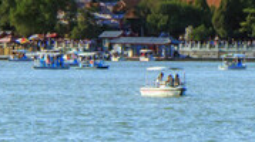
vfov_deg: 2.0
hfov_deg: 3.5
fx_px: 4131
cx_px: 698
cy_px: -229
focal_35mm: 612
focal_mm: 58
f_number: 11
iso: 100
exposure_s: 1/250
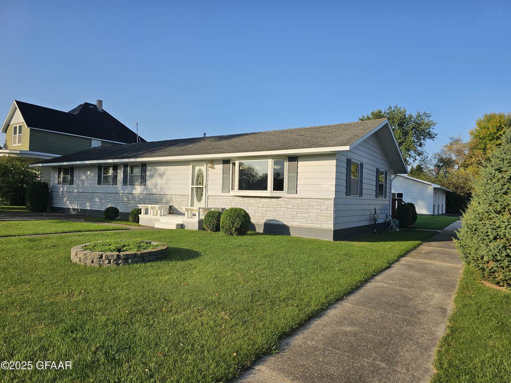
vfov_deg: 58.9
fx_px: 340
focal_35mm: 23
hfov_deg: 73.9
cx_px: 256
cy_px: 192
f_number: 1.7
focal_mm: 6.3
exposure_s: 1/843
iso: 10
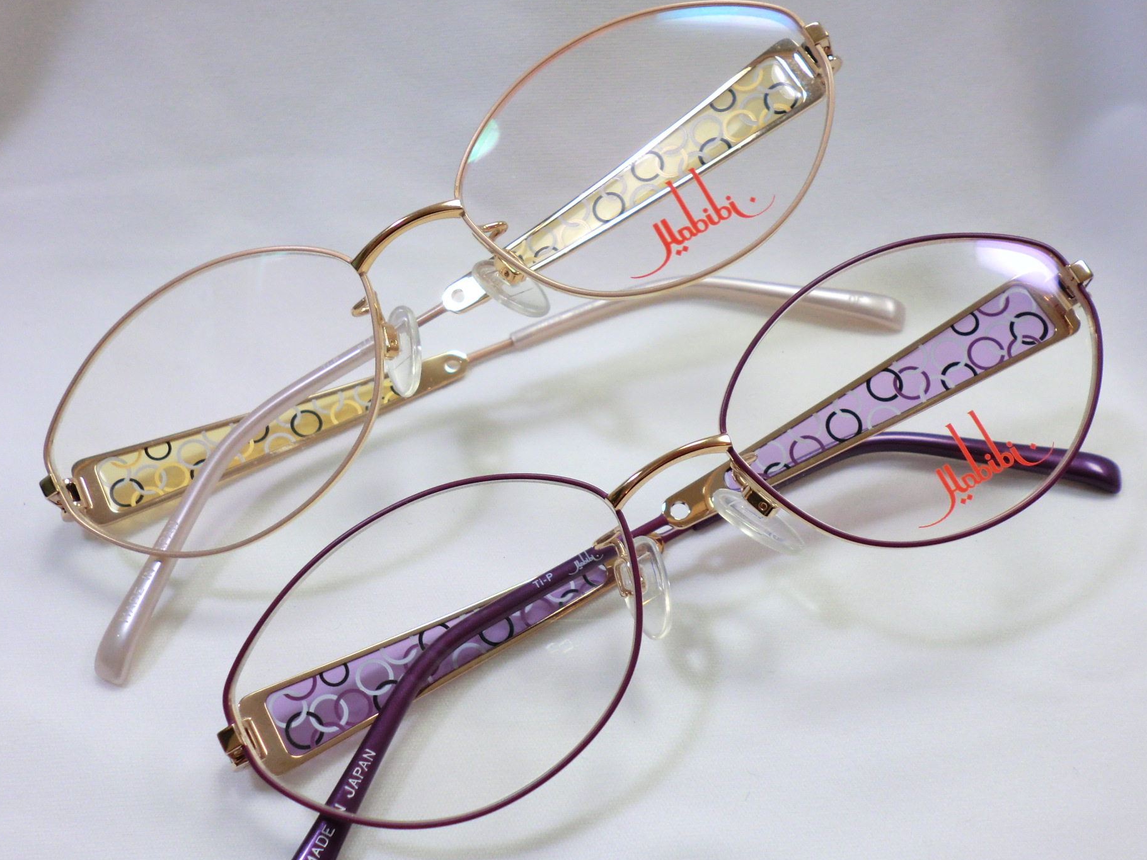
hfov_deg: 51.3
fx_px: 1193
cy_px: 449
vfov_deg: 39.6
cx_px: 548
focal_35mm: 36
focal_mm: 5.8
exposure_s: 1/60
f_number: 3.5
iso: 100
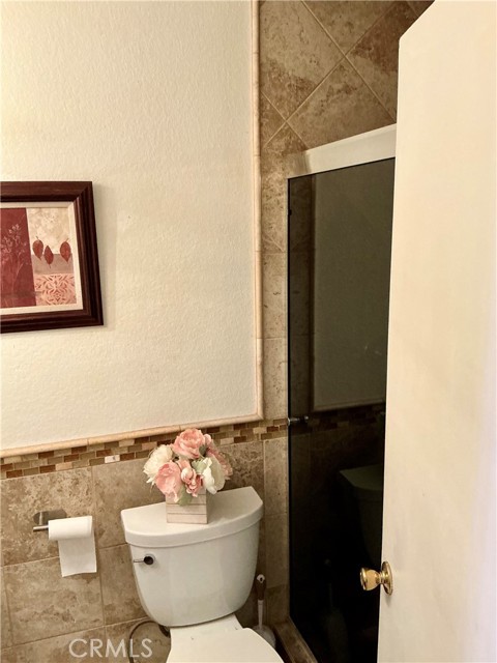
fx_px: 536
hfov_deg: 49.7
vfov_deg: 63.4
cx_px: 248
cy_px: 332
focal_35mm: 28
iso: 200
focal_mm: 3
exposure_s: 1/60
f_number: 1.8
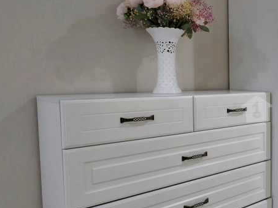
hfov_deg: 40.4
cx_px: 313
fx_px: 289
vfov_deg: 39.7
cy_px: 106
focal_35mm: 36
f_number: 1.9
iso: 160
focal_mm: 2.2
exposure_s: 1/25.1
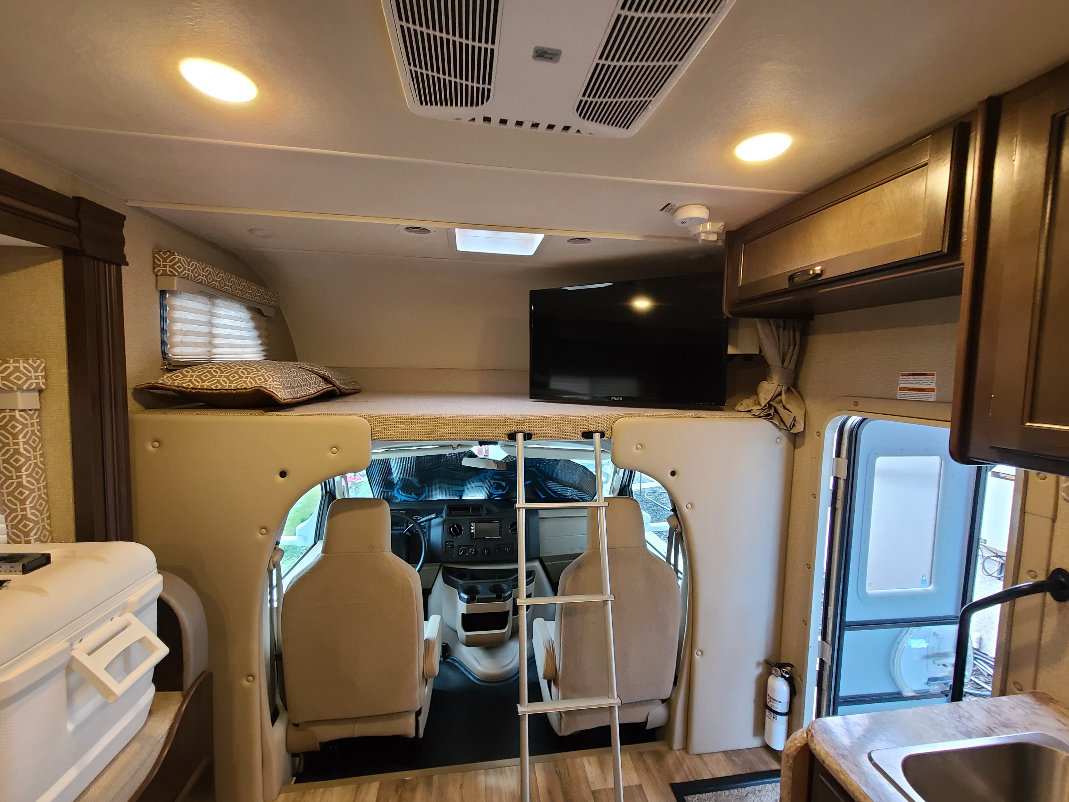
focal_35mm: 13
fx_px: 401
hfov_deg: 106.2
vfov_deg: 89.9
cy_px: 401
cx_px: 534
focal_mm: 2.2
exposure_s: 1/29
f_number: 2.2
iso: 320
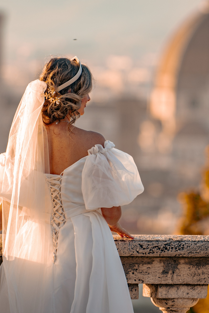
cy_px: 156
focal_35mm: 406
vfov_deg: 5.1
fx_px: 3536
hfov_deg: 3.4
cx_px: 113
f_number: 2.8
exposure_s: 1/400
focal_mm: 180
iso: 50
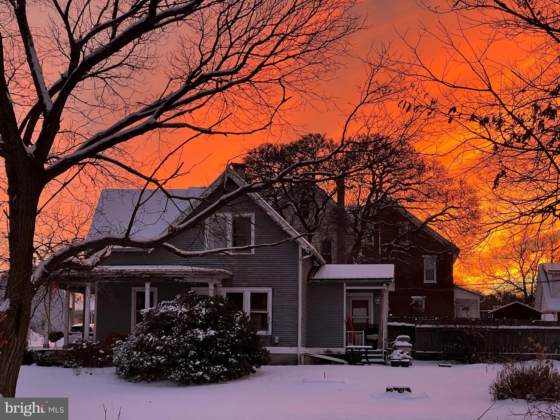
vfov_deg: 19.1
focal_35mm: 77
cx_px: 280
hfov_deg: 25.3
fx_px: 1246
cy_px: 210
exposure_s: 1/99
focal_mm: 9
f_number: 2.8
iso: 160
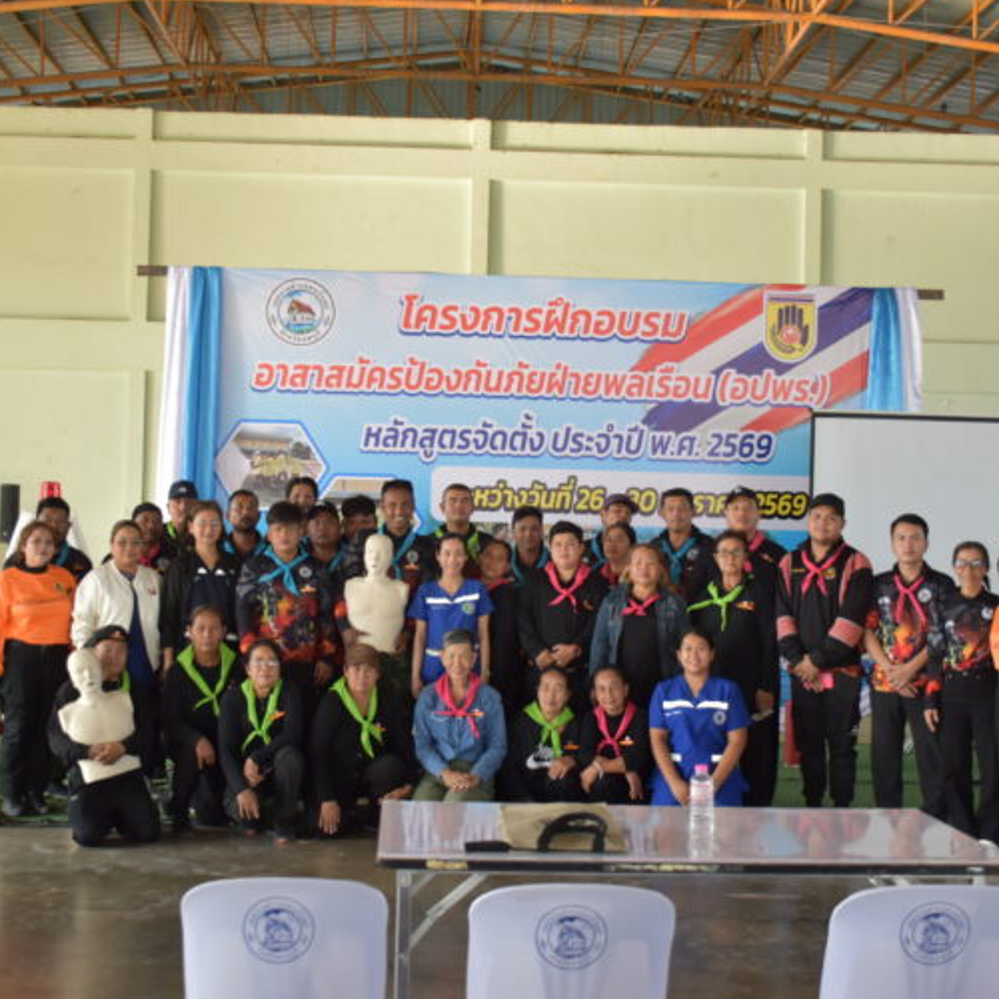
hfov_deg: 36.1
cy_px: 503
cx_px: 484
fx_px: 1535
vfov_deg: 36.1
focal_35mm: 47
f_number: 3.8
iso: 640
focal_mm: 24
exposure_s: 1/125
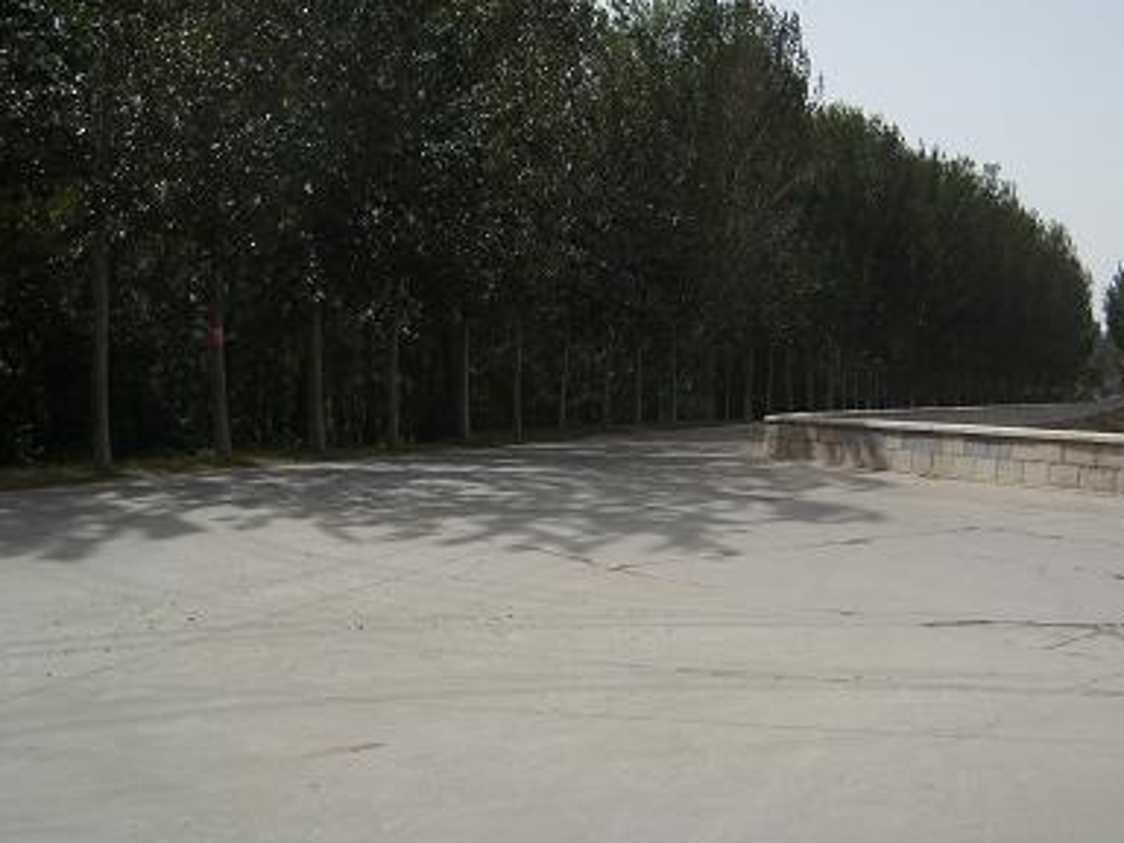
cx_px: 672
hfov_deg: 44.6
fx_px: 1364
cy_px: 433
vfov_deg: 34.3
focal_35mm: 42
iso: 50
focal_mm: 5.8
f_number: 7.1
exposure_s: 1/458
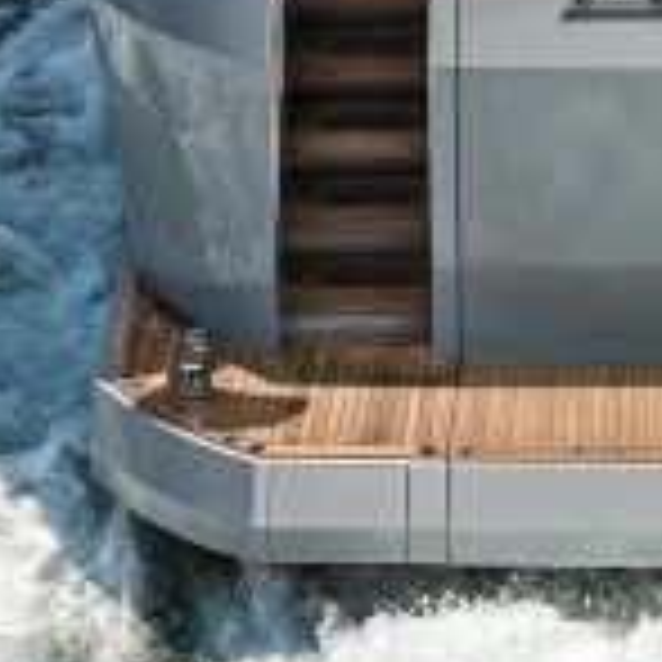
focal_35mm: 242
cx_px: 698
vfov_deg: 7.0
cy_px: -678
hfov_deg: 7.2
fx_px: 5236
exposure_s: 1/1000
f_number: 8
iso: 200
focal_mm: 58
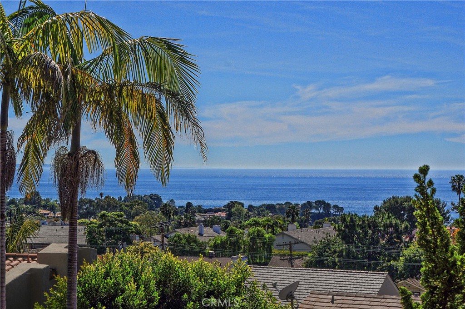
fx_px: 1064
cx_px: 232
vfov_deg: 16.5
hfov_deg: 24.6
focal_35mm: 82
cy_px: 154
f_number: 16
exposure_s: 1/800
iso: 250
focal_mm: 55
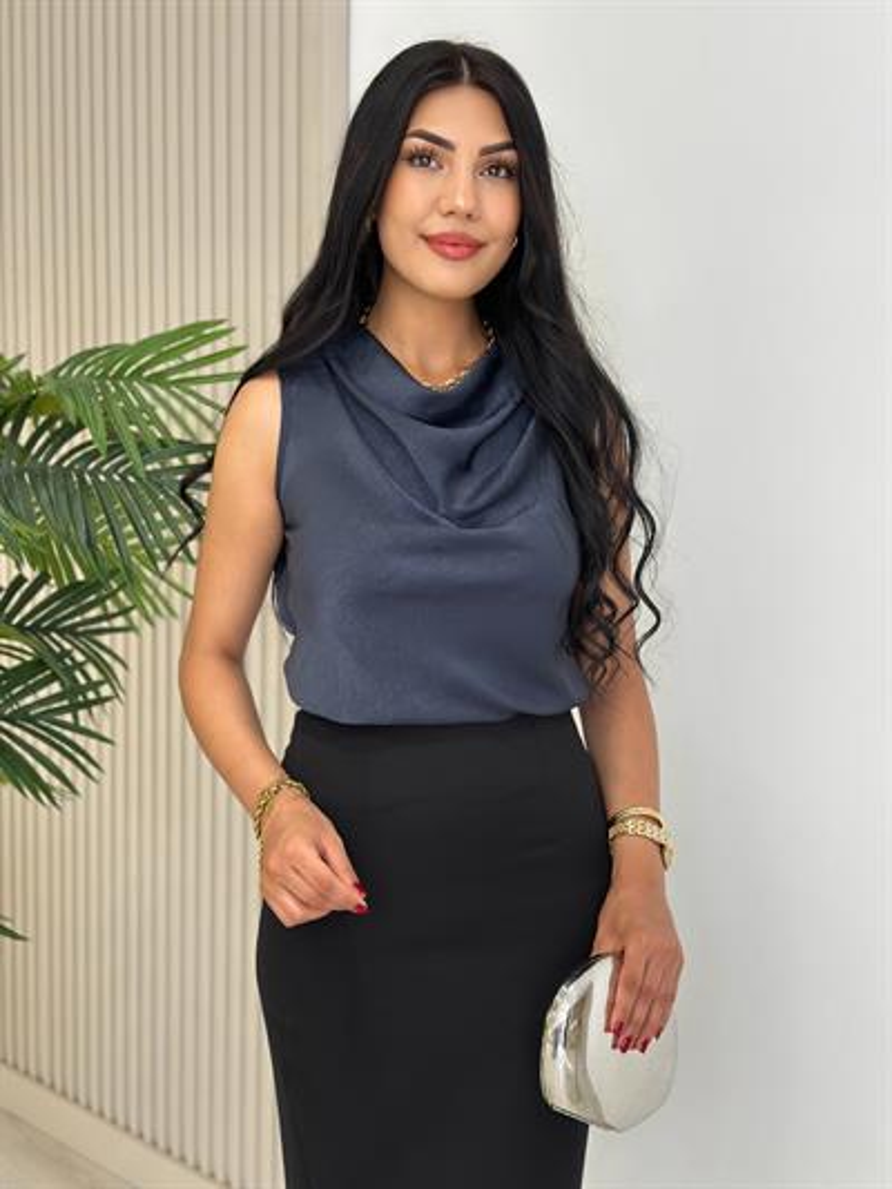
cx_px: 446
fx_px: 1649
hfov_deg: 30.3
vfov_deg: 39.6
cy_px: 594
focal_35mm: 48
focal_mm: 6.86
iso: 64
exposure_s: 1/143
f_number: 1.78
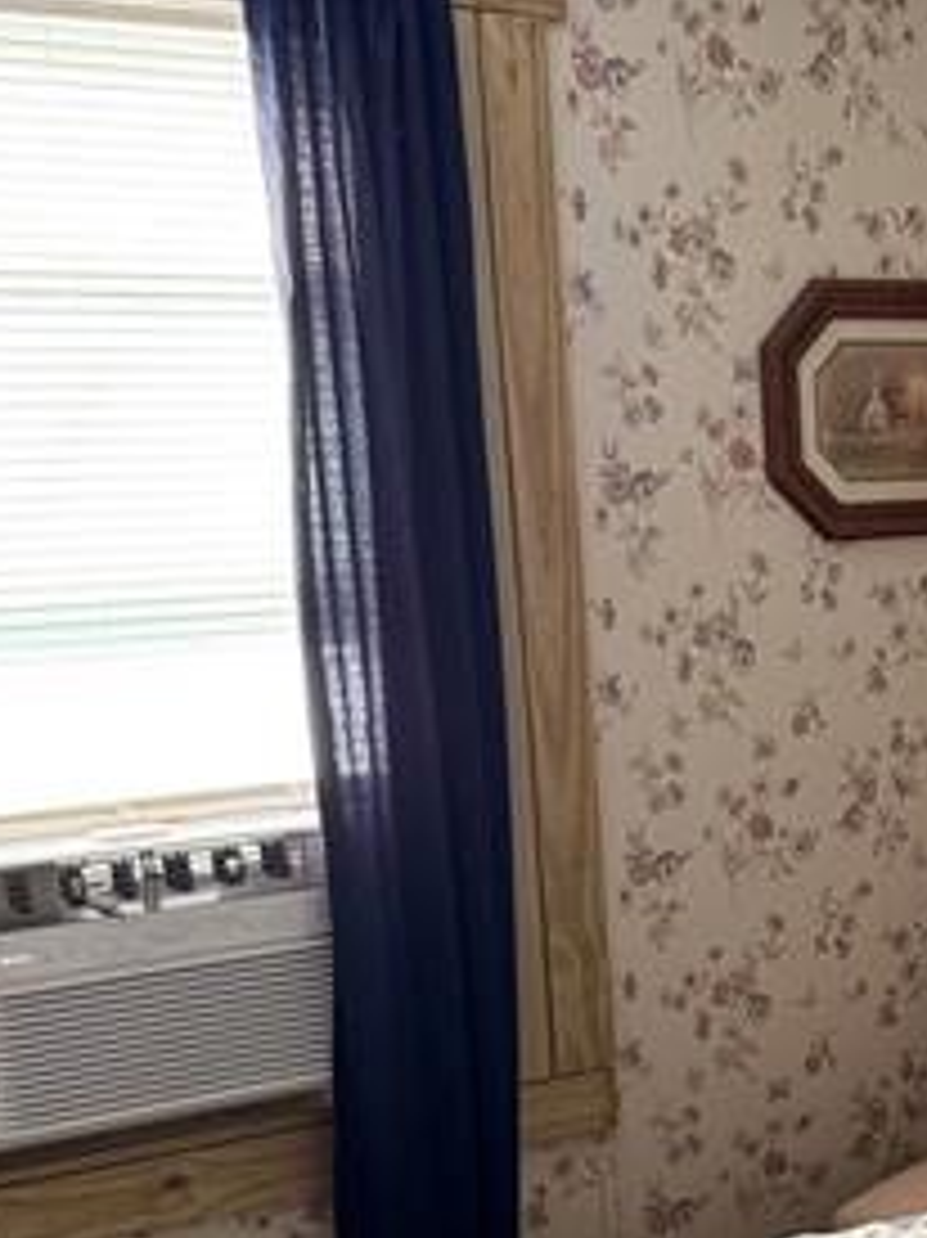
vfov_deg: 28.6
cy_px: 923
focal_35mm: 67
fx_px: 2394
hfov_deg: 20.1
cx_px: 1197
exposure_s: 1/60
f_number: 1.78
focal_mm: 6.76
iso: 250
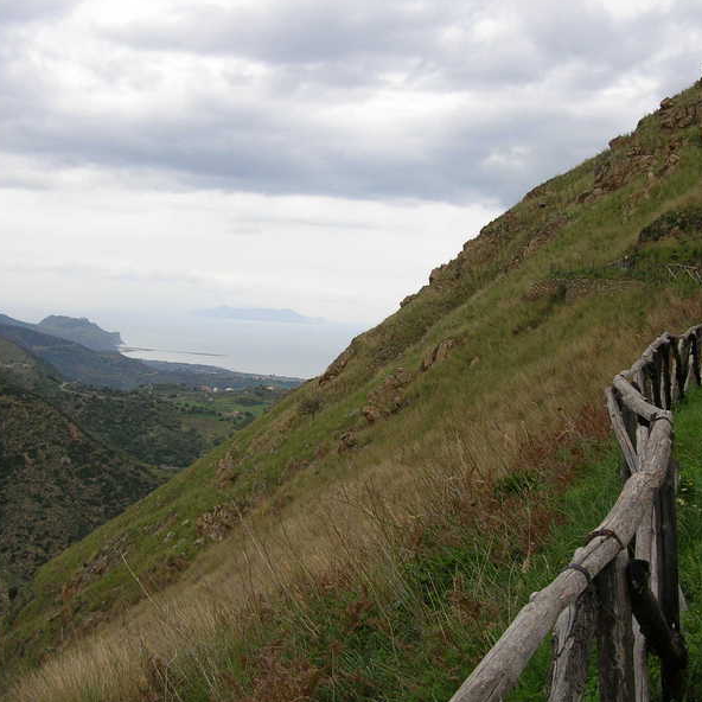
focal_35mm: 43
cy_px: 349
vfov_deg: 39.2
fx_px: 987
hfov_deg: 39.1
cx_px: 385
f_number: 2.7
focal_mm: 6
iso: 50
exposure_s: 1/140
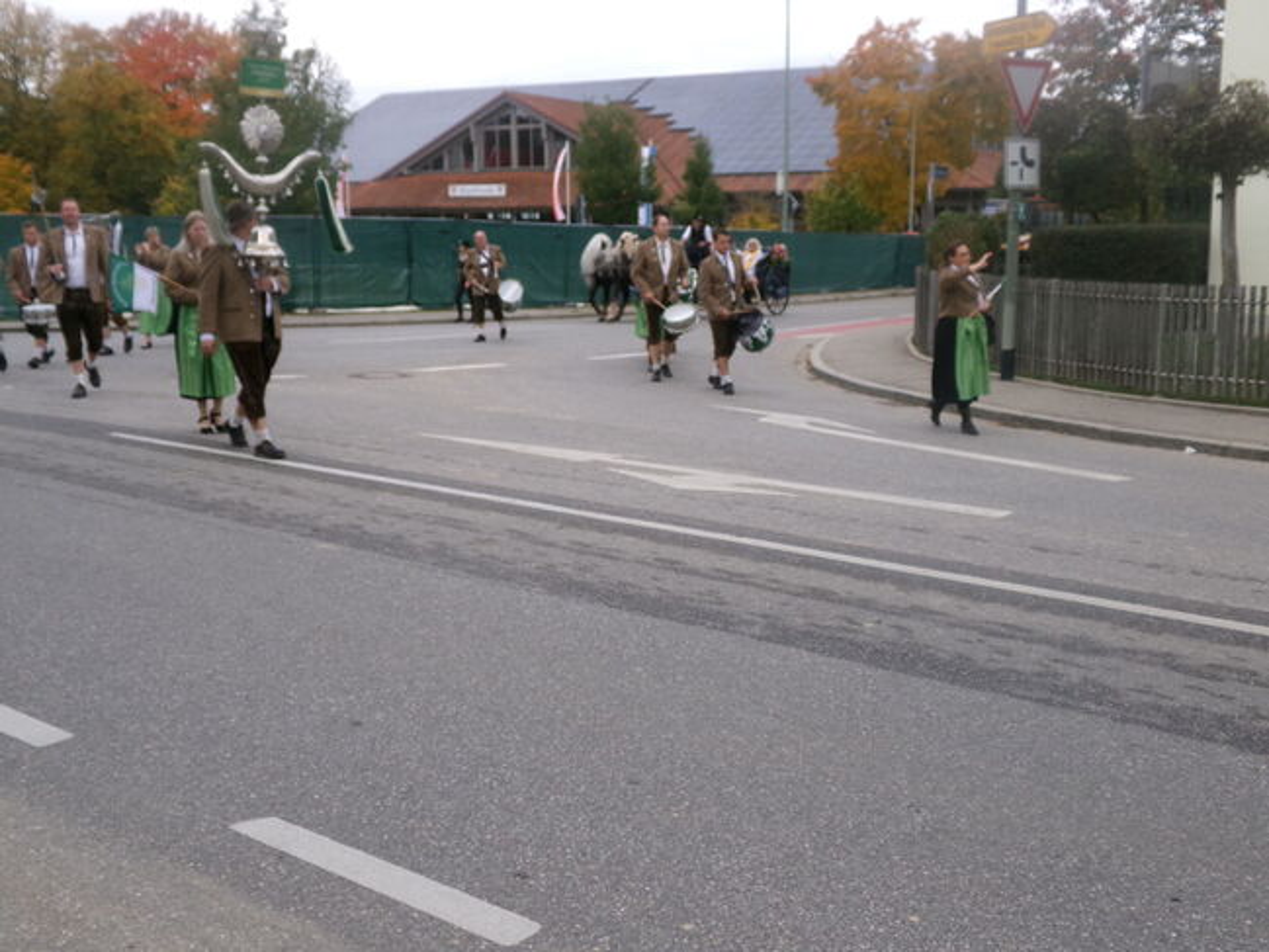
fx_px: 1357
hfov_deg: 50.1
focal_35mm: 37
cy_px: 476
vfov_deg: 38.7
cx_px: 634
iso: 100
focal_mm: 6.6
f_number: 4
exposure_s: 1/160
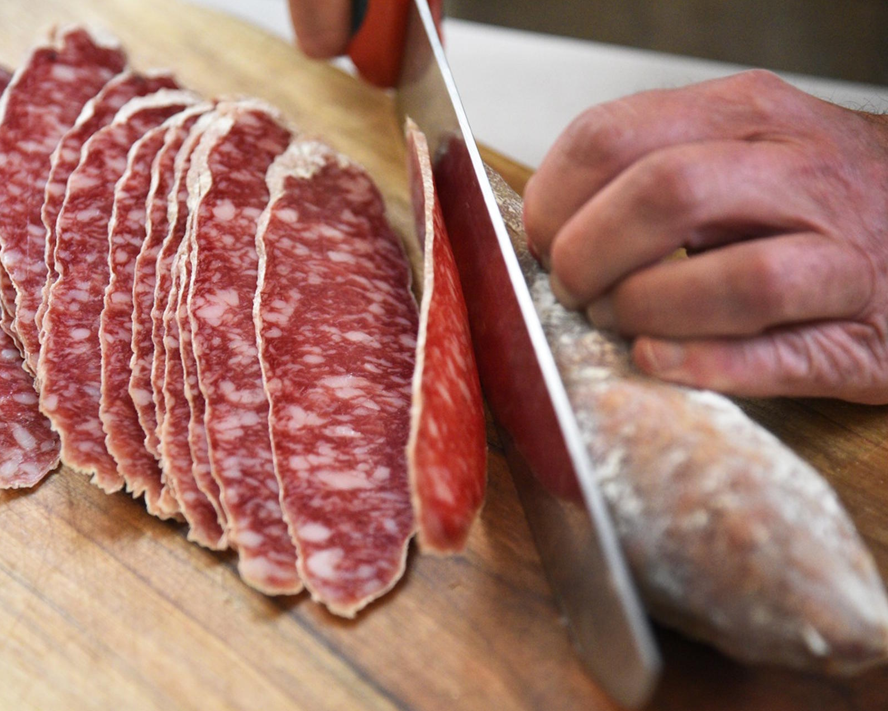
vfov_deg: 11.4
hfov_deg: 14.2
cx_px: 405
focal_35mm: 136
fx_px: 3574
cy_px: 357
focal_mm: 120
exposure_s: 1/200
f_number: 4
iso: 6400
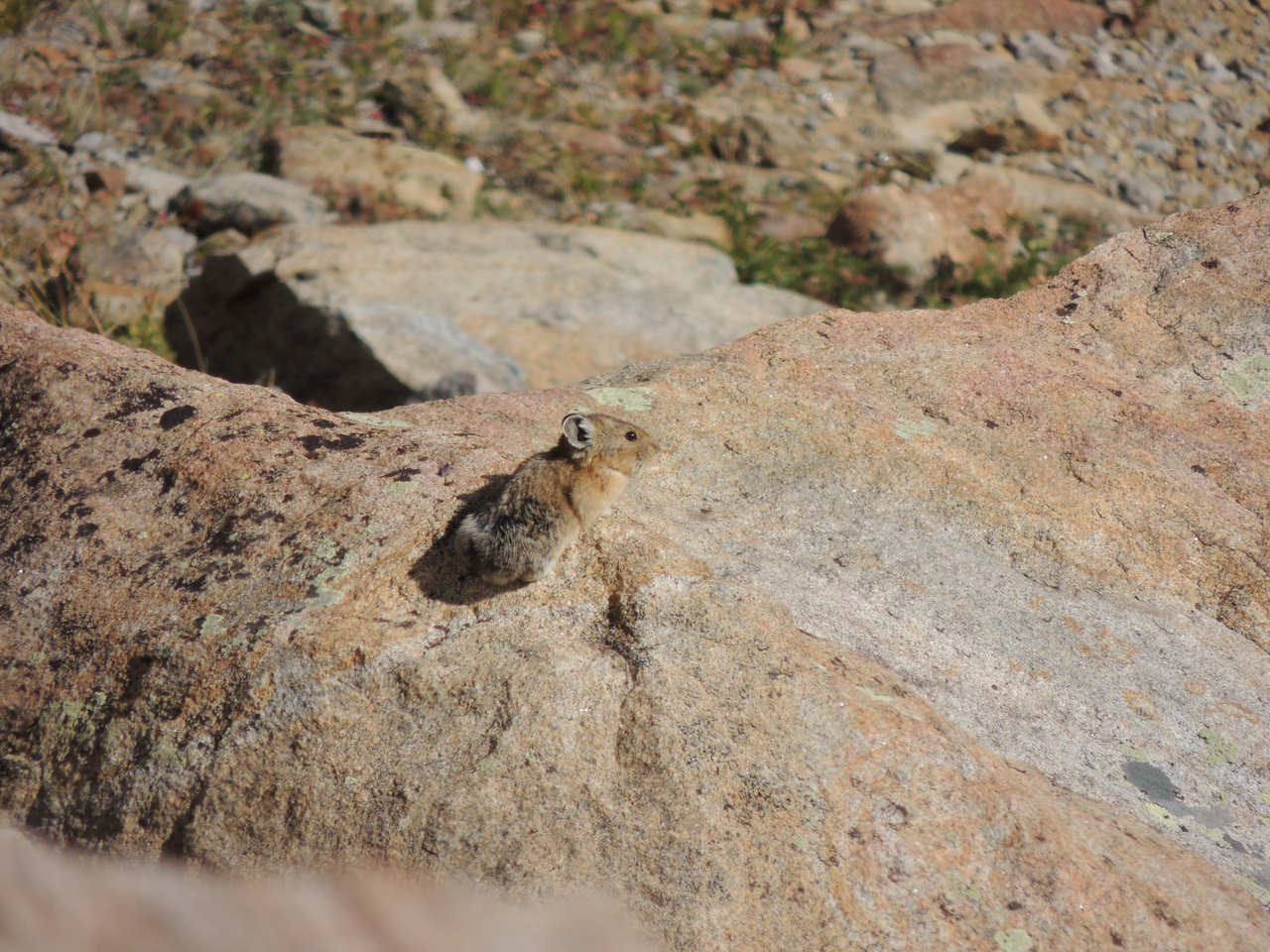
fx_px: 36688
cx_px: 635
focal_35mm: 1000
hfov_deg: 2.0
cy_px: 476
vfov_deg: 1.5
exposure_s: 1/800
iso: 100
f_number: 5.9
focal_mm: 180
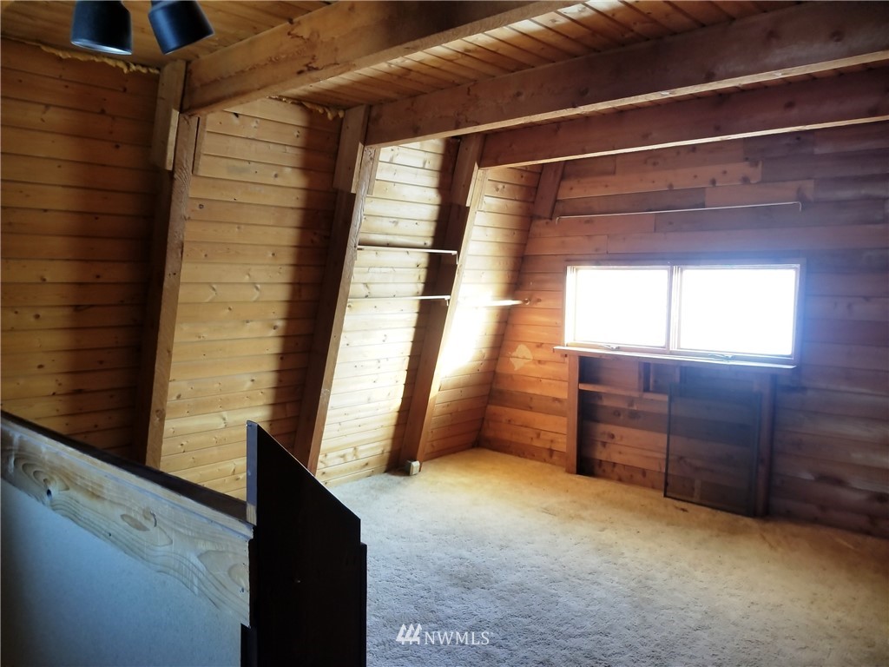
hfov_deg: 67.3
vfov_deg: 53.1
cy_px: 334
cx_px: 444
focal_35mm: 26
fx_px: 668
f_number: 1.7
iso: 100
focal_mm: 4.25
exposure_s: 1/50
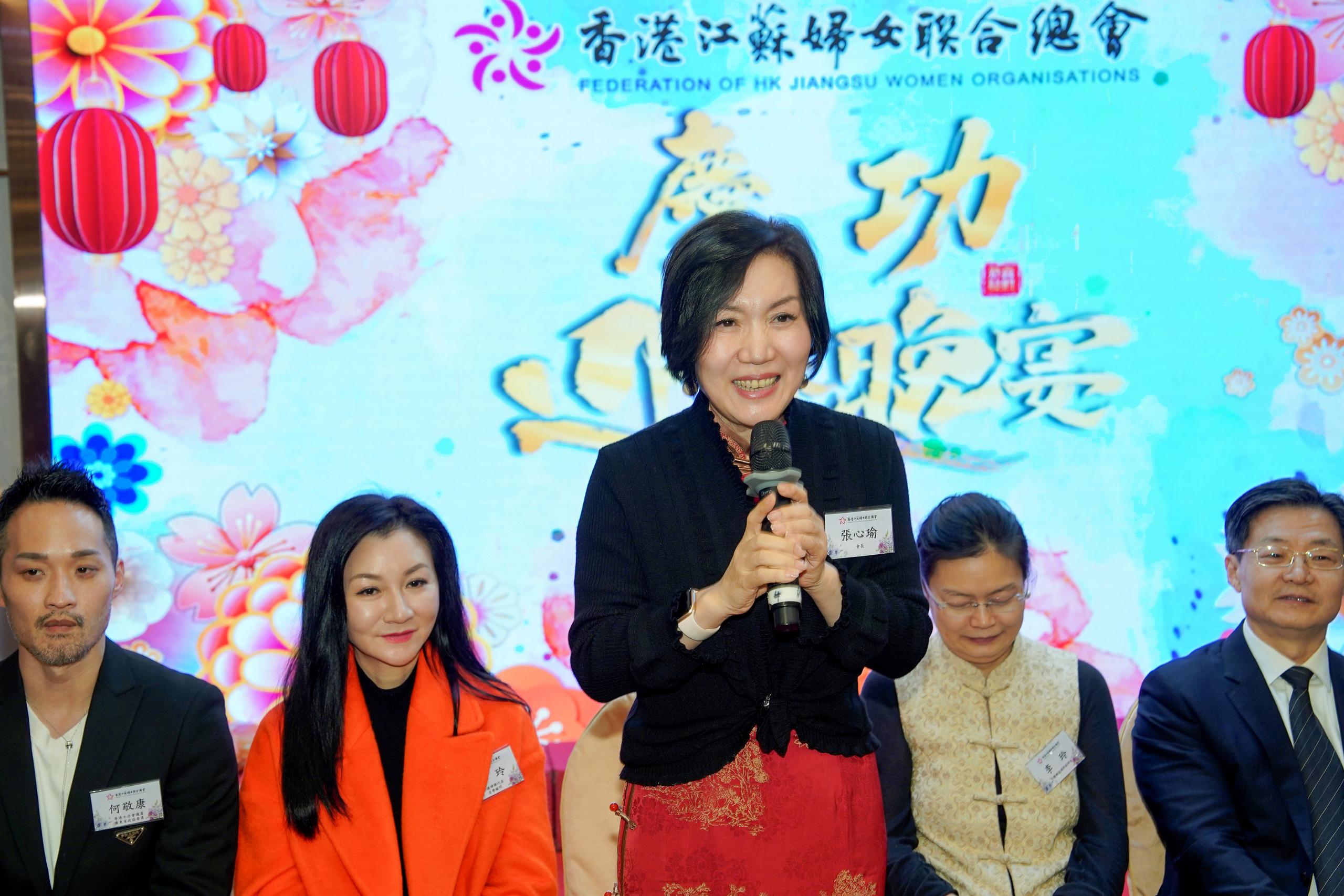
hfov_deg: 34.5
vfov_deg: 23.4
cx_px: 672
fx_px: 2165
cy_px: 448
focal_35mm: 58
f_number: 5
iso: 640
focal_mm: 58
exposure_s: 1/100
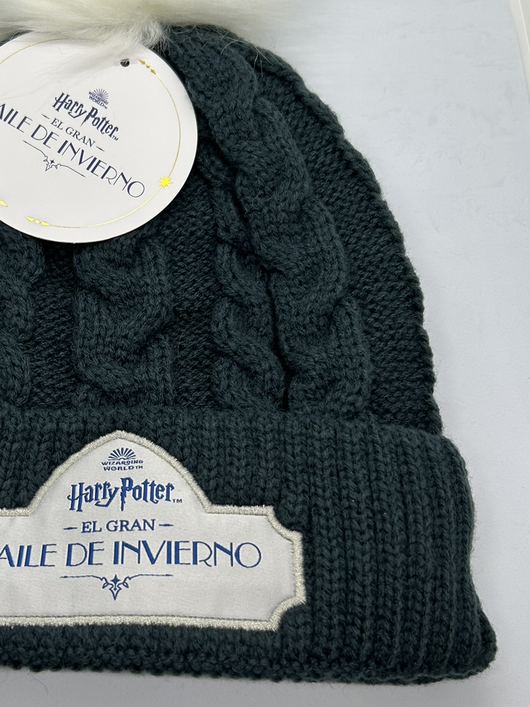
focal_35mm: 44
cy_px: 367
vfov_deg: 42.9
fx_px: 898
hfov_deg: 32.1
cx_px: 116
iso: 40
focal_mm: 5.7
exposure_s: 1/121
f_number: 1.5
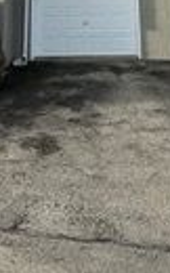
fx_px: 565
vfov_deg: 22.9
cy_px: -117
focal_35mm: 76
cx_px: 84
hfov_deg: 17.1
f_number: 2.2
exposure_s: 1/1126
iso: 50
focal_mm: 2.22
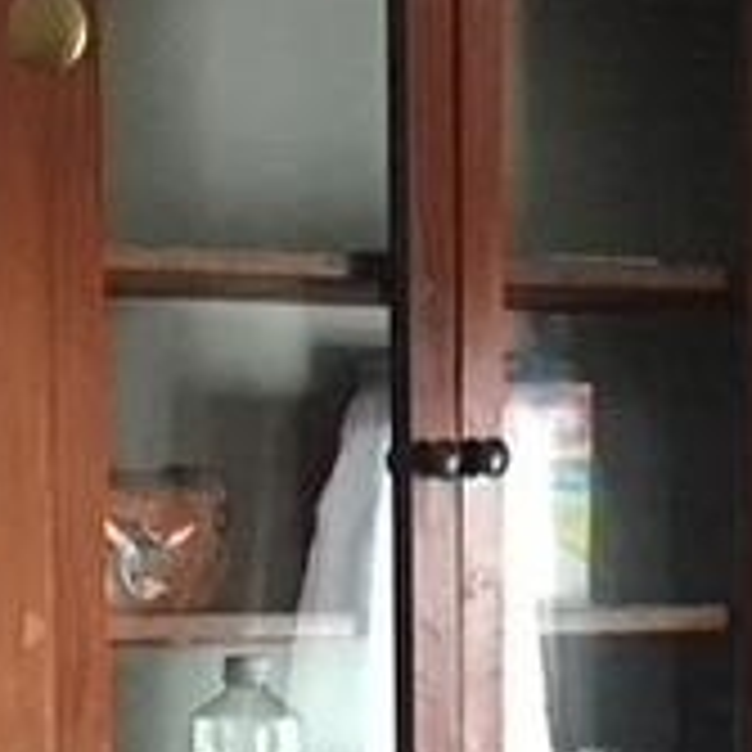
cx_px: 225
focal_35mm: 168
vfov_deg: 10.3
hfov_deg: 10.4
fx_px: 4129
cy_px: 779
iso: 400
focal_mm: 3.3
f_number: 2.4
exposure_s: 1/15
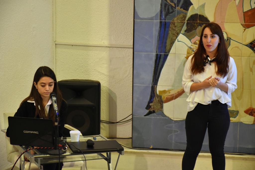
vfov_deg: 11.4
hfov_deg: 17.1
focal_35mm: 120
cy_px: 85
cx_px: 128
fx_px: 850
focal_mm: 80
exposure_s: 1/60
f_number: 5.3
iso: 1600
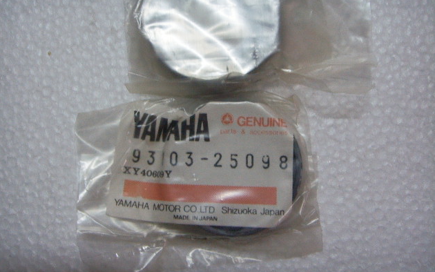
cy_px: 108
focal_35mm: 42
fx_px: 498
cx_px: 217
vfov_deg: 30.5
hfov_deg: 47.2
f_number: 3.5
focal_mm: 6.6
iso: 150
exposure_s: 1/15
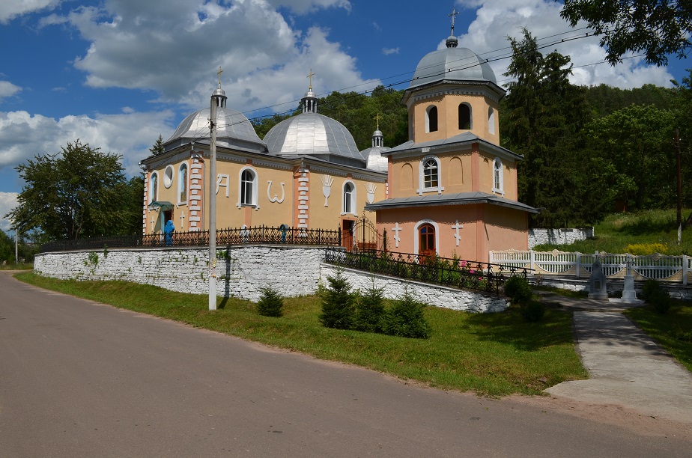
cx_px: 346
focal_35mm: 27
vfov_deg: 47.7
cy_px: 229
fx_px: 518
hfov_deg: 67.5
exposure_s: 1/400
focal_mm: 18
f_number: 10
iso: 100
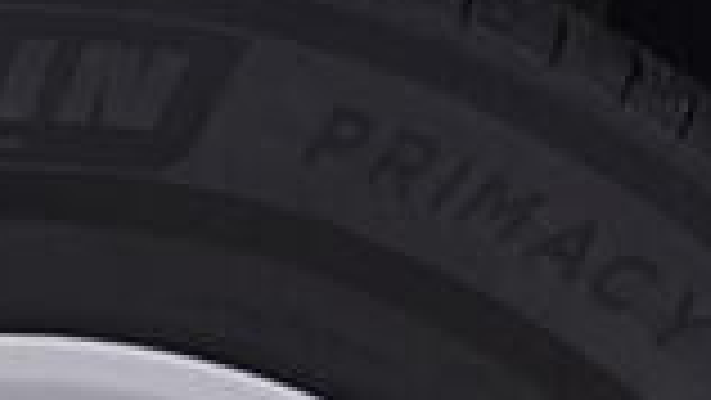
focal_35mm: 245
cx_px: 45
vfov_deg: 4.7
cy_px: 1216
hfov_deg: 8.8
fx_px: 4621
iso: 125
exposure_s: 1/80
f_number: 4
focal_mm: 24
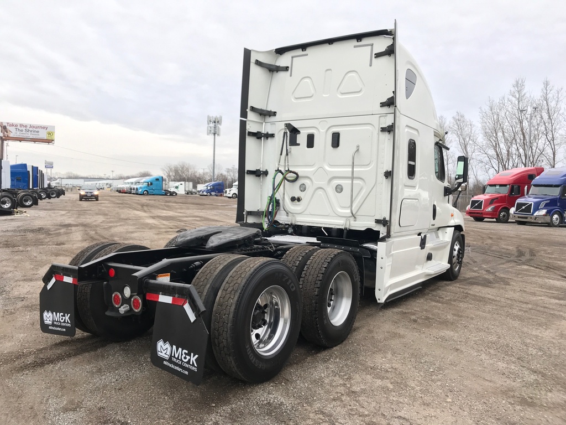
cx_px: 283
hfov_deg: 63.4
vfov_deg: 49.7
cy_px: 212
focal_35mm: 28
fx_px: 458
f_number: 1.8
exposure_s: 1/120
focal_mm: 3.99
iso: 32
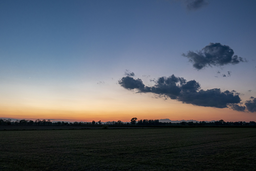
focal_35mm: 35
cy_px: 86
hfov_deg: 54.4
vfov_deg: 37.9
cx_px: 128
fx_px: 249
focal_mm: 15.9
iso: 200
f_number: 2.3
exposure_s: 1/60
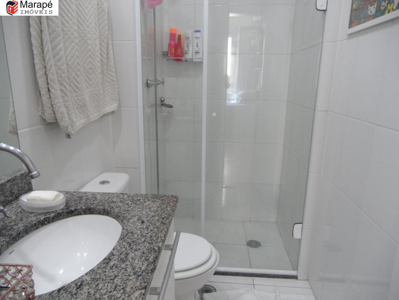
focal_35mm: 24
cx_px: 200
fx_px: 277
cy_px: 150
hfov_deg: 71.6
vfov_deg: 56.8
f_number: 2.9
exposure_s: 1/30
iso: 240
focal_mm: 4.1
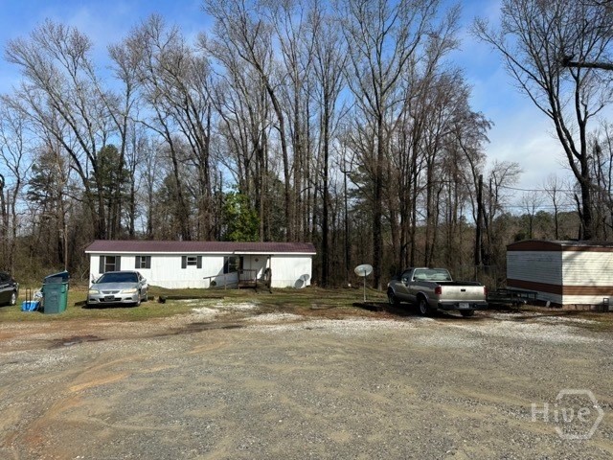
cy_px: 230
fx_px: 425
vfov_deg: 56.8
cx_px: 306
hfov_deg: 71.6
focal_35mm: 24
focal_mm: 6.86
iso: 80
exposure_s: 1/3861
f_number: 1.78
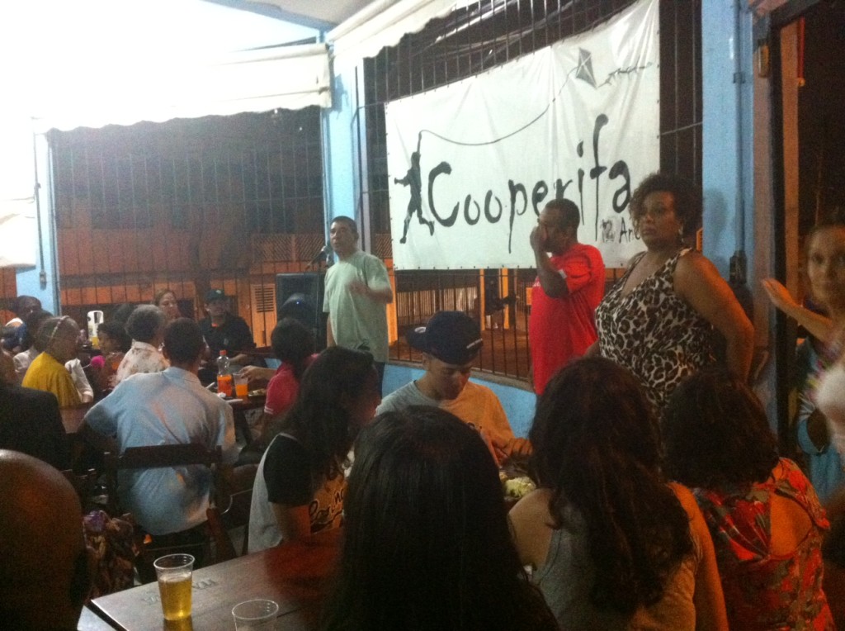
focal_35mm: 35
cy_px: 316
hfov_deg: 52.7
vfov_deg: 40.6
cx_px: 422
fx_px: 853
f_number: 2.8
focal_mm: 3.85
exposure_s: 1/15
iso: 1000
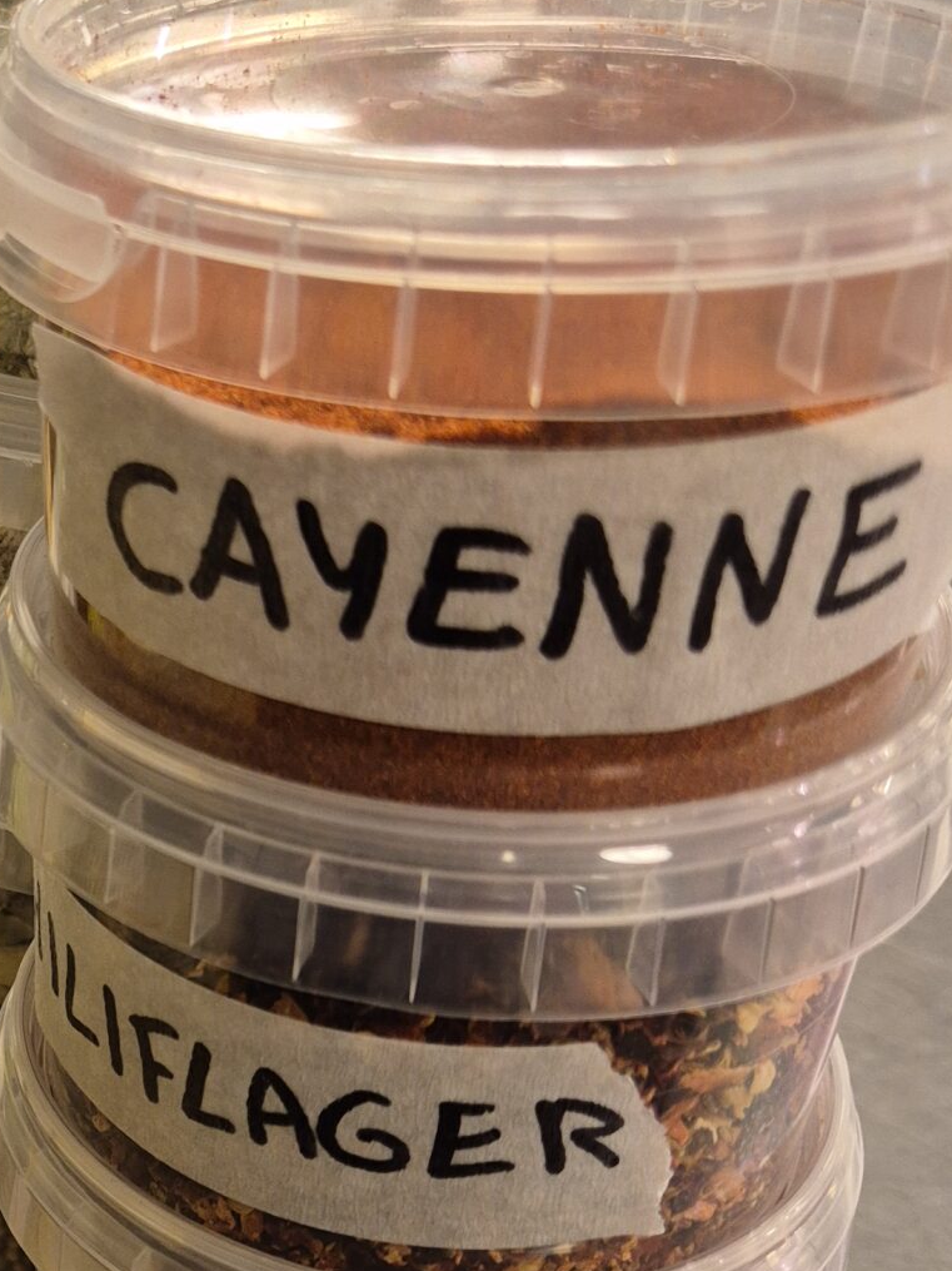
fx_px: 2127
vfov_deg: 33.0
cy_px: 845
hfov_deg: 23.0
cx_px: -216
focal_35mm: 58
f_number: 1.8
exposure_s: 1/100
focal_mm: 5.4
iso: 200
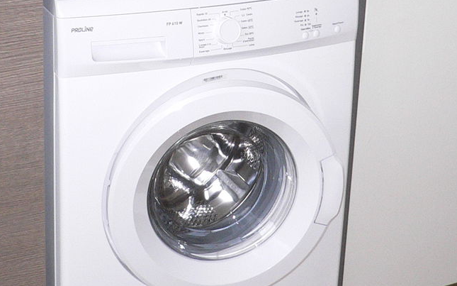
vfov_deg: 14.0
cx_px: 240
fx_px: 1146
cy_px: -8
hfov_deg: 22.6
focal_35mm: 92
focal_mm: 5.8
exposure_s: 1/60
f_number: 2.8
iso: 200
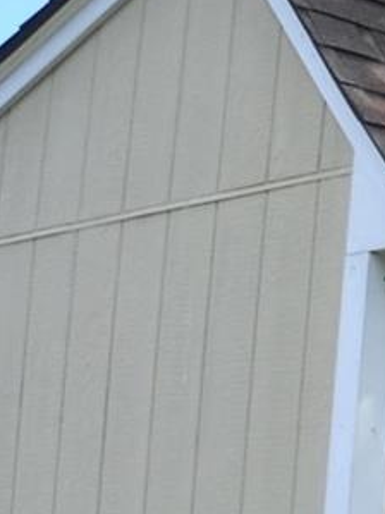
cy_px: 687
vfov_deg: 10.8
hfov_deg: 6.4
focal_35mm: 178
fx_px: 2642
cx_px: 1647
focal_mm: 18
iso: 400
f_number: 10
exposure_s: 1/250
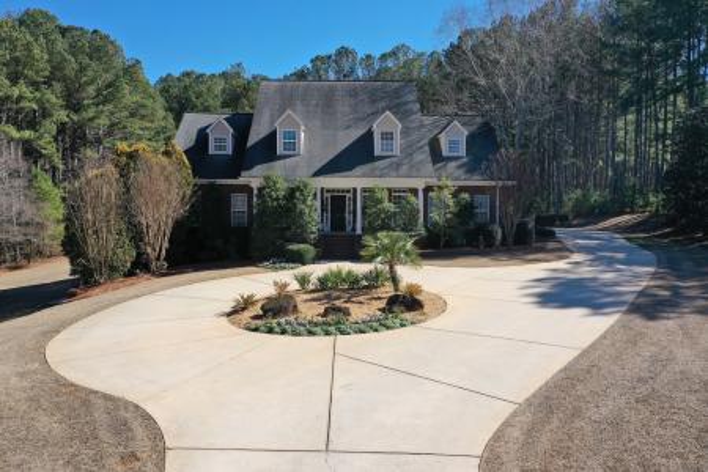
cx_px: 354
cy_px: 236
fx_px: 551
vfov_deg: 46.4
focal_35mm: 28
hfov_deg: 65.5
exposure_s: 1/400
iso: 100
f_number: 5.6
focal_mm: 10.26
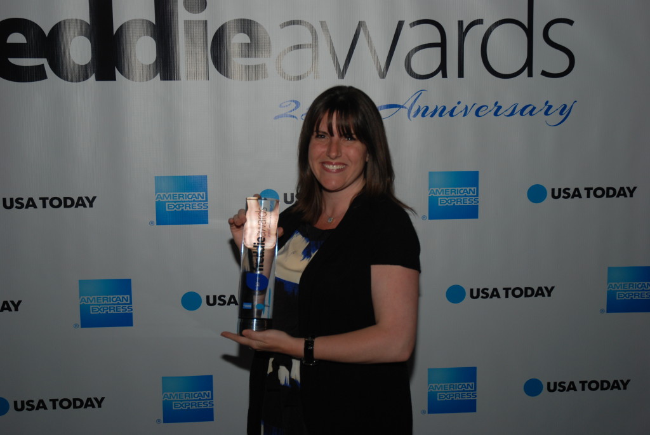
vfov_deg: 26.5
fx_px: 922
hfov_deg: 38.8
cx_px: 325
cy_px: 218
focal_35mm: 51
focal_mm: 34
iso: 200
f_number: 4.2
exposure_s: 1/60
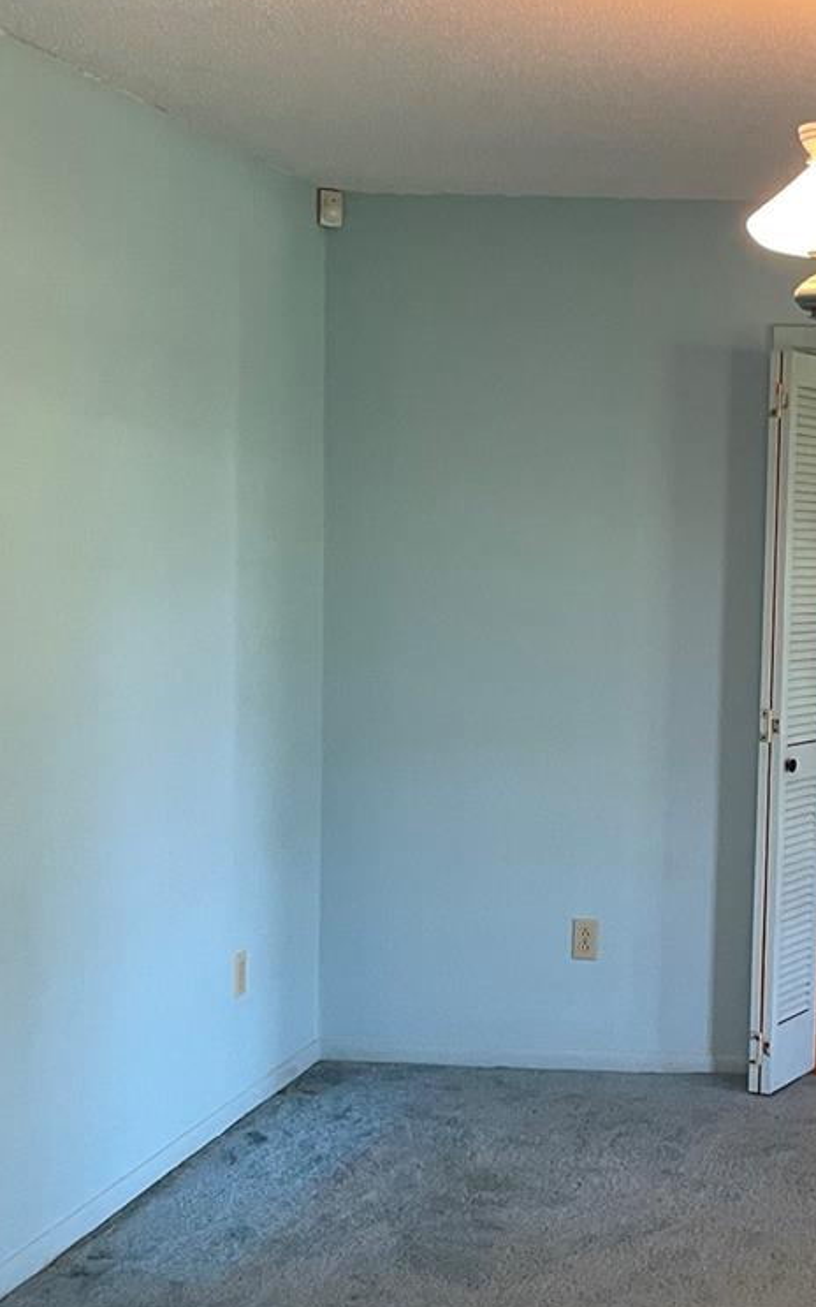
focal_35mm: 57
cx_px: 914
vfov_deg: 35.7
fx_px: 2029
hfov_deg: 21.5
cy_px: 683
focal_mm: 4.2
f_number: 1.6
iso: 160
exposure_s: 1/60
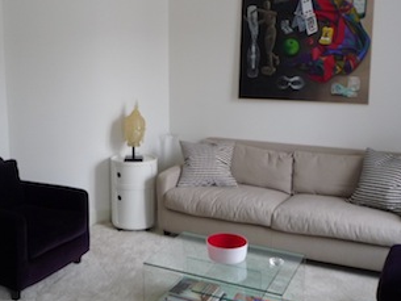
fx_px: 475
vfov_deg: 35.0
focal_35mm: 41
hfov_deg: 45.4
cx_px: 155
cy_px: 120
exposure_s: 1/30
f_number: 2.8
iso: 125
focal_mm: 4.4
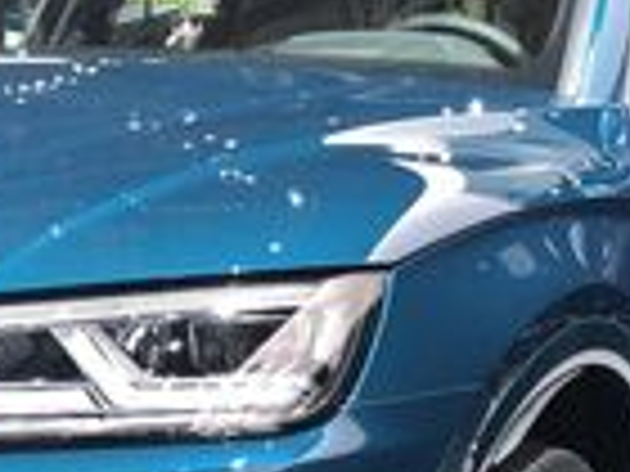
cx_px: 9
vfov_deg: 13.3
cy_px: 521
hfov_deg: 17.6
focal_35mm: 109
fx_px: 1984
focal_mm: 3.99
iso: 40
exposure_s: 1/30
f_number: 1.8
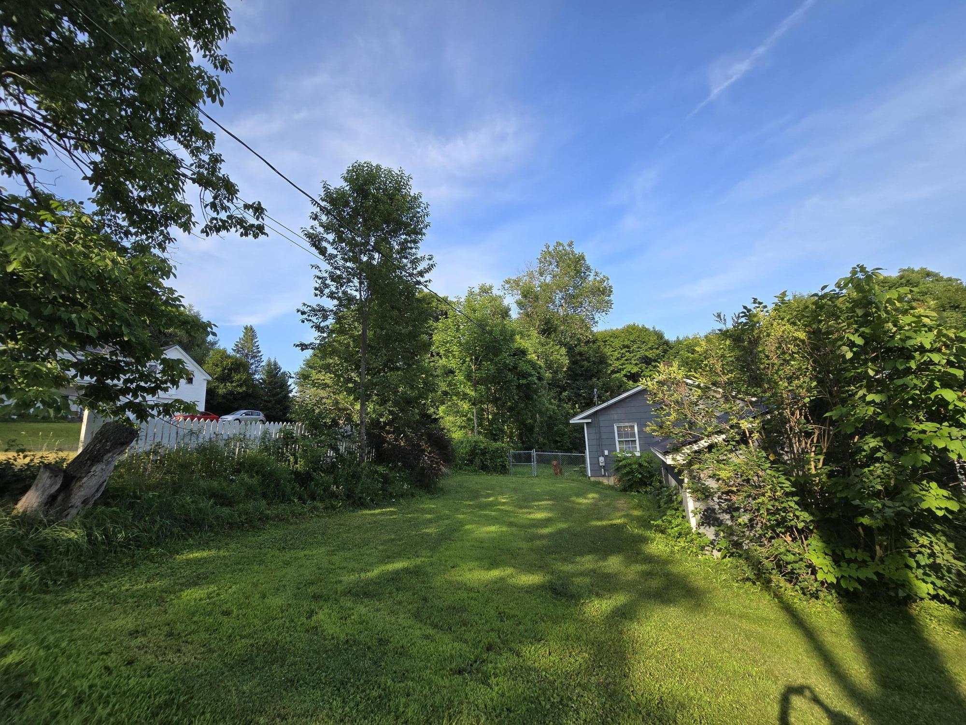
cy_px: 362
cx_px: 483
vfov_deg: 89.9
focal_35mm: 13
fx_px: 363
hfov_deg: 106.2
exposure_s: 1/917
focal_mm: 2.2
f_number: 2.2
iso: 50
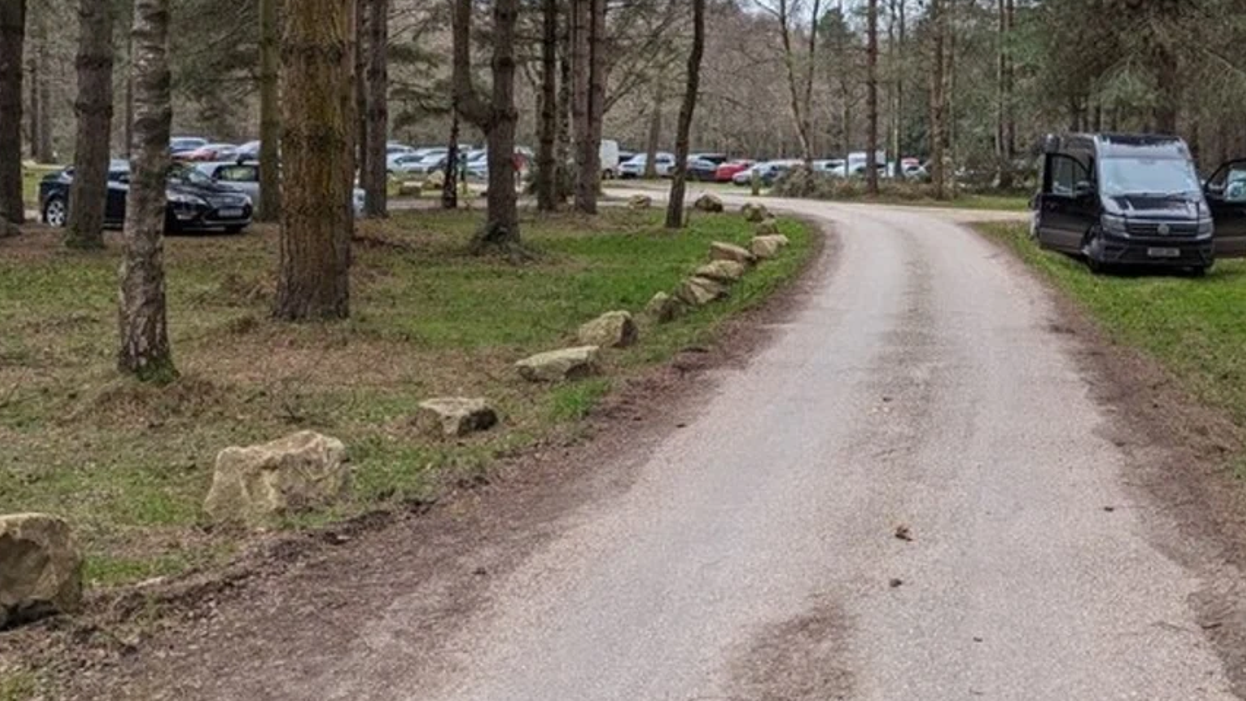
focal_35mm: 44
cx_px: 914
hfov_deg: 45.0
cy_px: 153
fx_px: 1454
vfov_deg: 26.7
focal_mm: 6.81
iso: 46
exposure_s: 1/826
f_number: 1.85
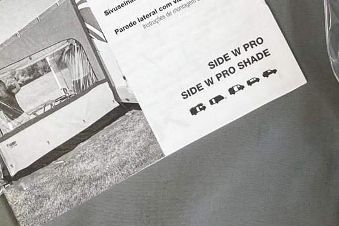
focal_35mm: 104
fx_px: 979
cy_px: -85
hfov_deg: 19.1
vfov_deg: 12.6
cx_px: 0
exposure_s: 1/100
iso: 50
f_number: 1.6
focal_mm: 5.1
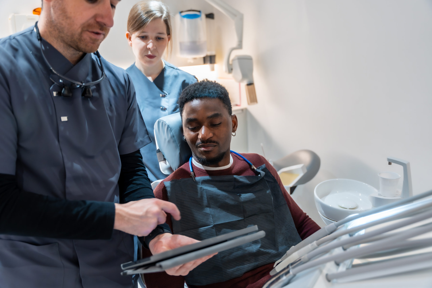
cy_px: 144
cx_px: 216
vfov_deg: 43.5
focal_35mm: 30
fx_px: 361
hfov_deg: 61.8
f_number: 2.8
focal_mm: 30.1
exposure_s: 1/60
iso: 320
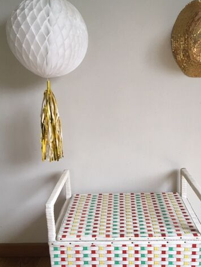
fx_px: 302
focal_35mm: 39
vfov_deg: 47.8
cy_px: 150
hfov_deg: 36.7
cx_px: 118
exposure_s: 1/33
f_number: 2.2
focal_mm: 4.15
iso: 50
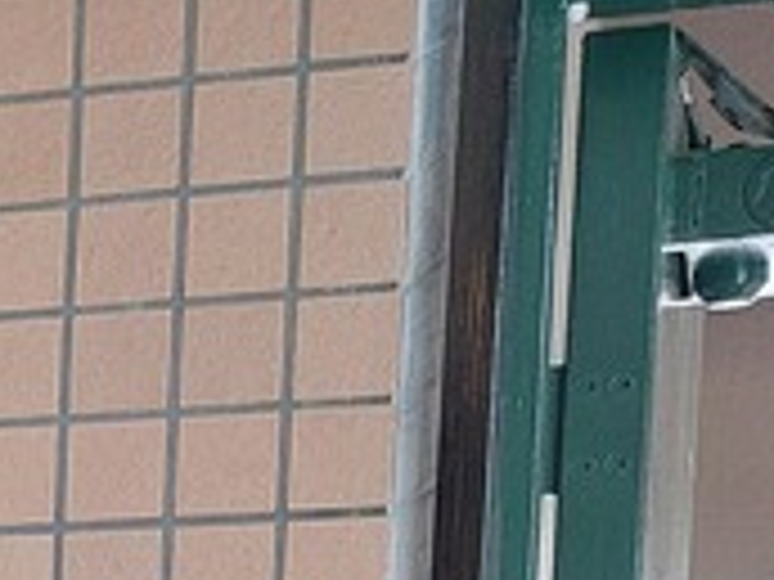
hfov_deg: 12.7
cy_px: 1254
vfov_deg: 10.0
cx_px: -814
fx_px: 2996
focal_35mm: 134
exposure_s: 1/60
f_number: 1.8
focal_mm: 5.23
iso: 250
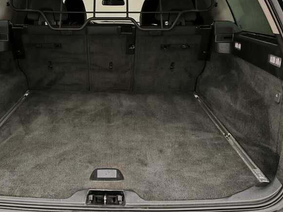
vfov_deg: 38.4
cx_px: 110
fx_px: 302
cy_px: 79
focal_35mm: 37
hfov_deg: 49.8
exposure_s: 1/50
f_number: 1.9
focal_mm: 6.92
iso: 250
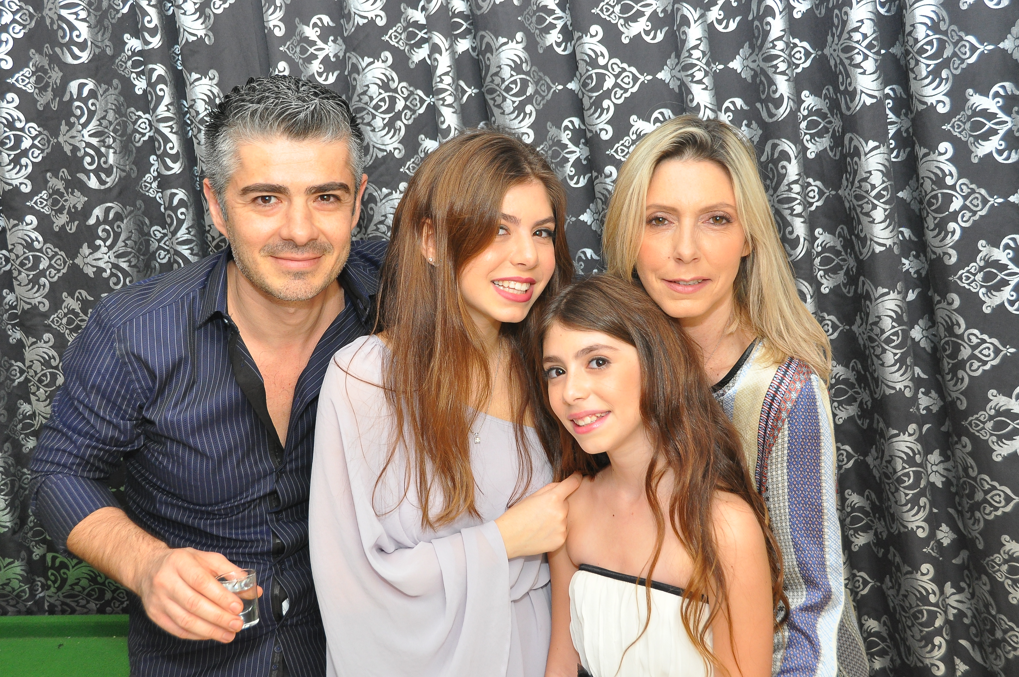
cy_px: 338
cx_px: 510
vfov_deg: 26.4
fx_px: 1442
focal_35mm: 51
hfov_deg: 38.9
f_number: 5.6
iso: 800
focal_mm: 34
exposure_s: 1/125
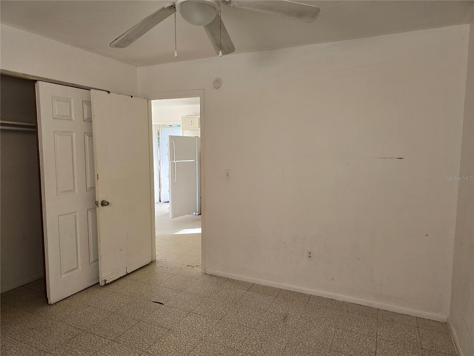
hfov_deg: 73.9
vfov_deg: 58.9
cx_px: 237
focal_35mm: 23
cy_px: 178
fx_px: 315
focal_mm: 6.3
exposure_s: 1/180
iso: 160
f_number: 1.7
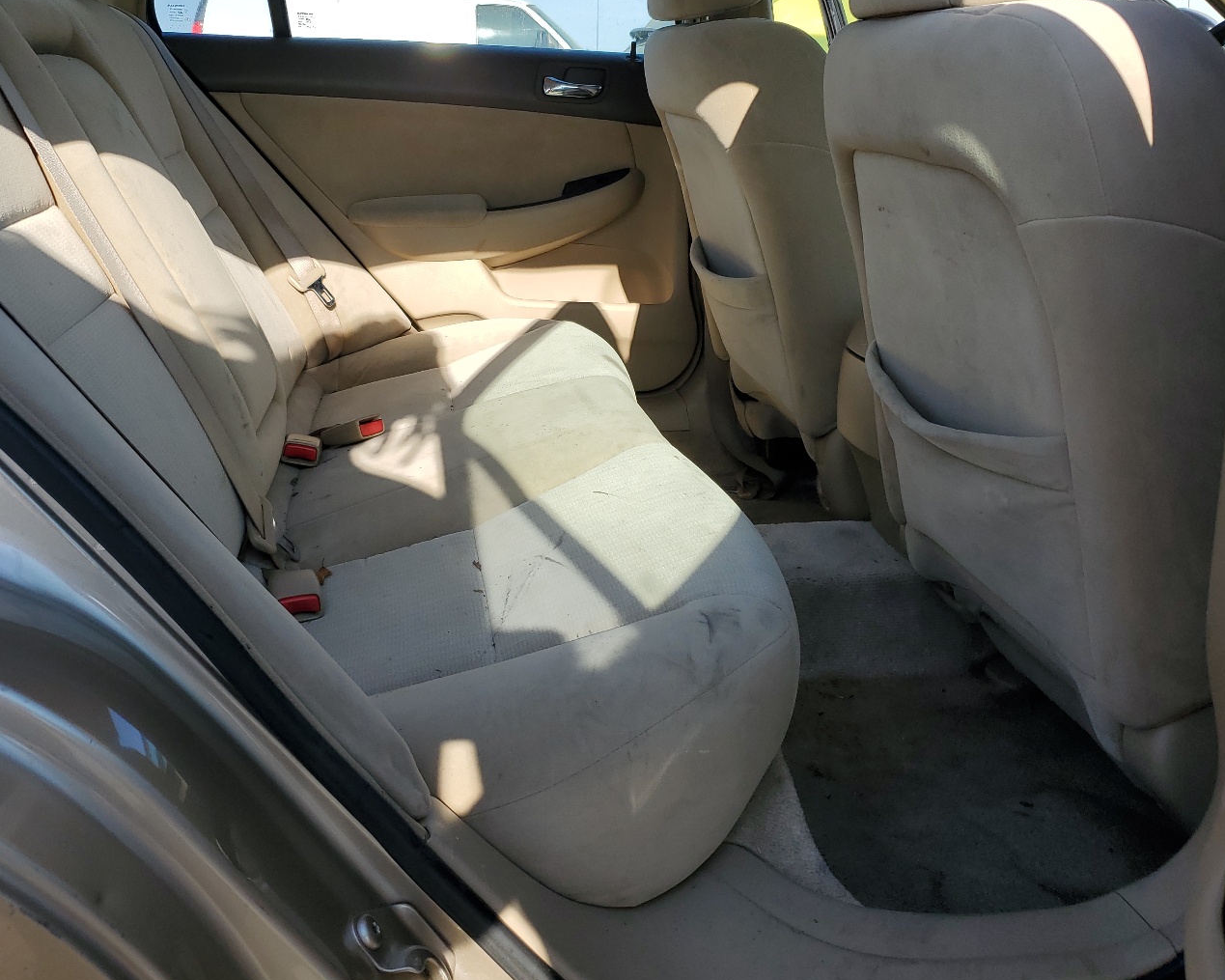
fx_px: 1160
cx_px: 587
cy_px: 406
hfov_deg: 55.6
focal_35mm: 32
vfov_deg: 45.6
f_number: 1.5
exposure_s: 1/1667
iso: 50
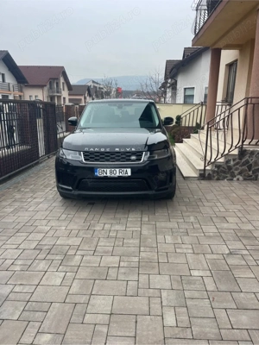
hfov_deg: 54.9
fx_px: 249
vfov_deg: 69.4
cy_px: 172
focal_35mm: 25
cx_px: 130
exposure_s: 1/121
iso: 64
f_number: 1.6
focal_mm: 5.1
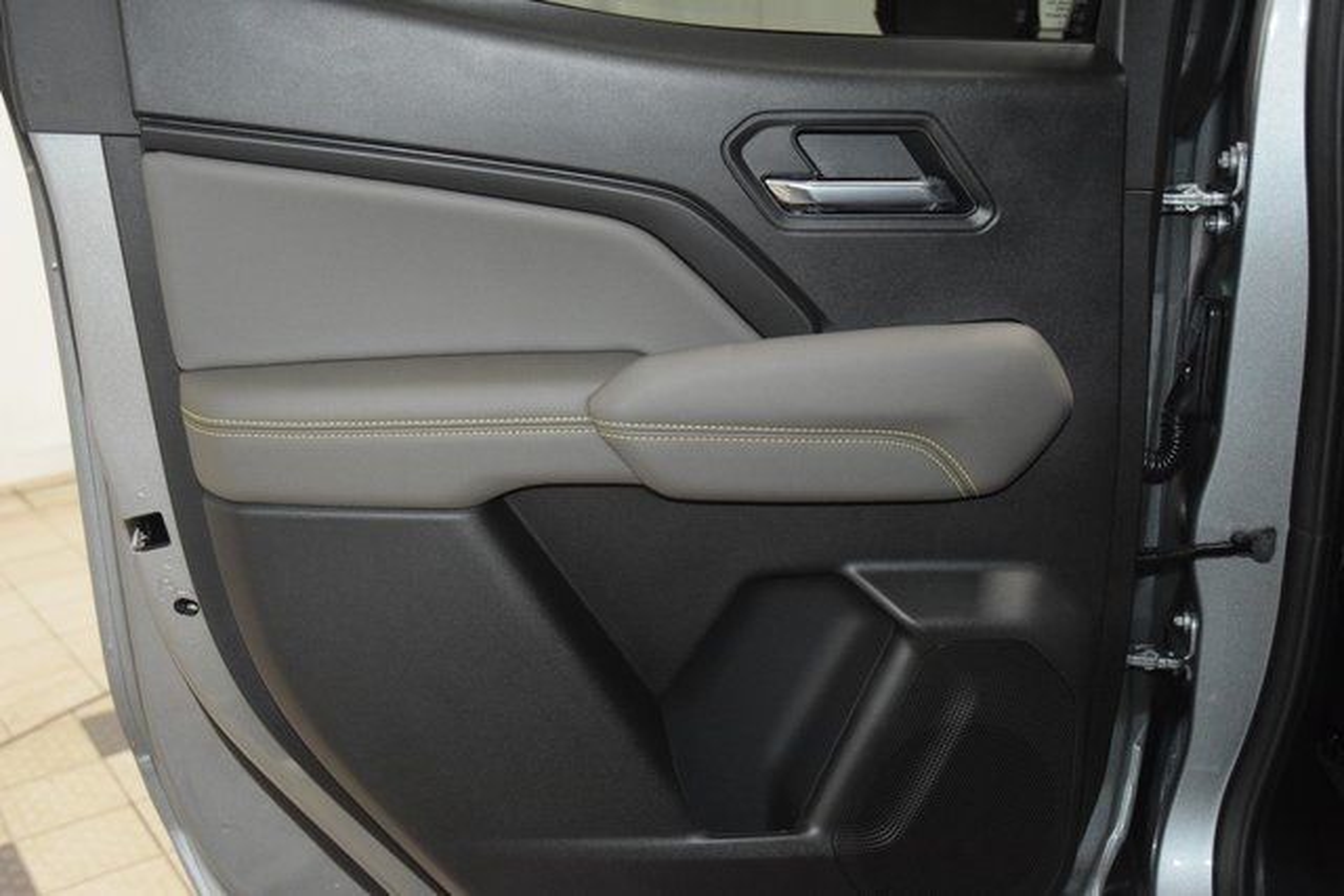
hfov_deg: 47.9
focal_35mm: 40
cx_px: 672
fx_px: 1512
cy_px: 448
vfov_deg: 33.0
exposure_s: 1/100
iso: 3200
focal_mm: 27
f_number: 3.8
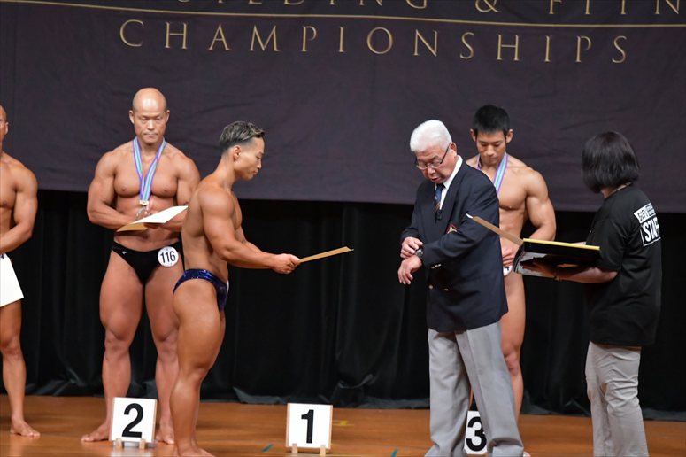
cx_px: 343
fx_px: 4857
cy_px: 228
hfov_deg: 8.1
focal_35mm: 255
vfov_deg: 5.4
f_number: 5.6
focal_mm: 170
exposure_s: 1/400
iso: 5000
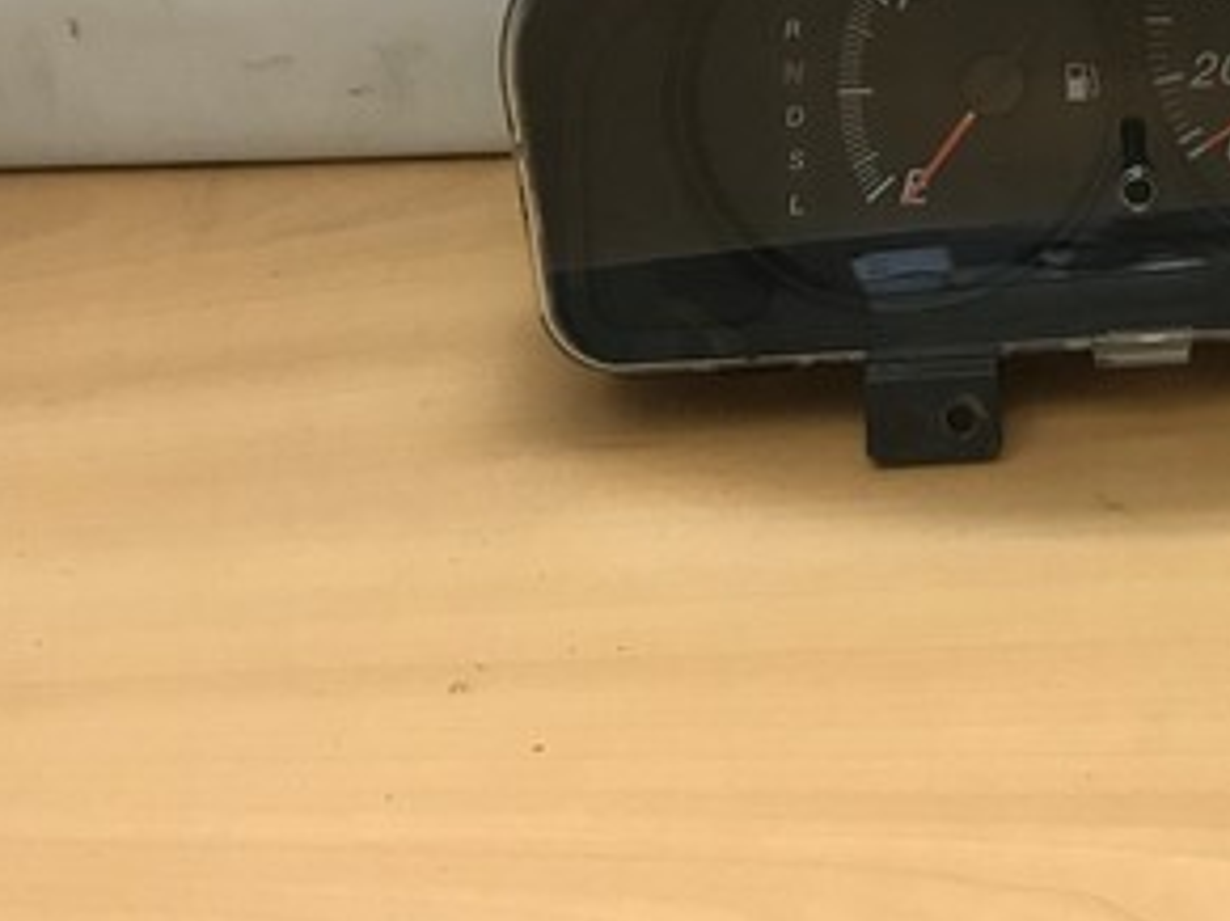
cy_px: -34
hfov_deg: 24.1
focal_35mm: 77
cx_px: 1260
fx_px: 2735
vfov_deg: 18.5
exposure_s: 1/17
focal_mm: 3.99
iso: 100
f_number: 1.8
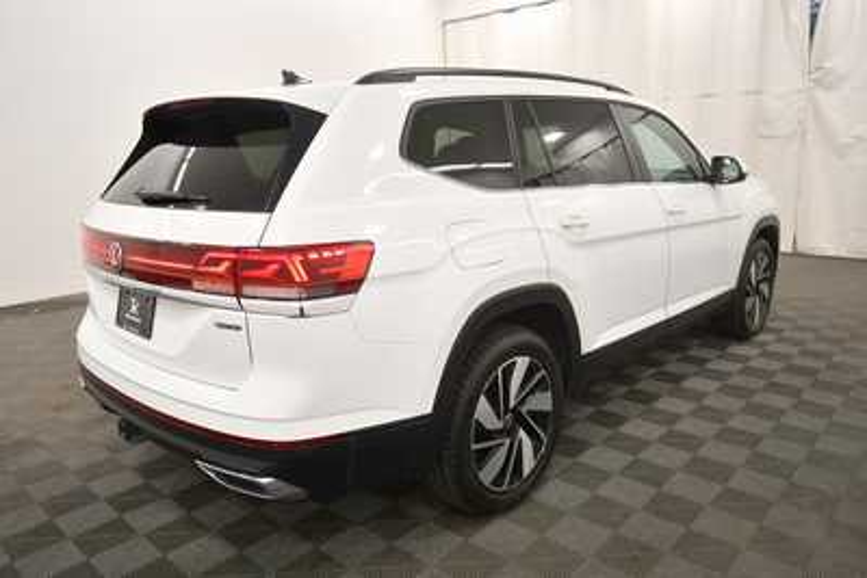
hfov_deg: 67.4
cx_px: 434
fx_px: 650
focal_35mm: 27
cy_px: 289
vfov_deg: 48.0
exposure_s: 1/200
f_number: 5.3
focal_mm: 18
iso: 800
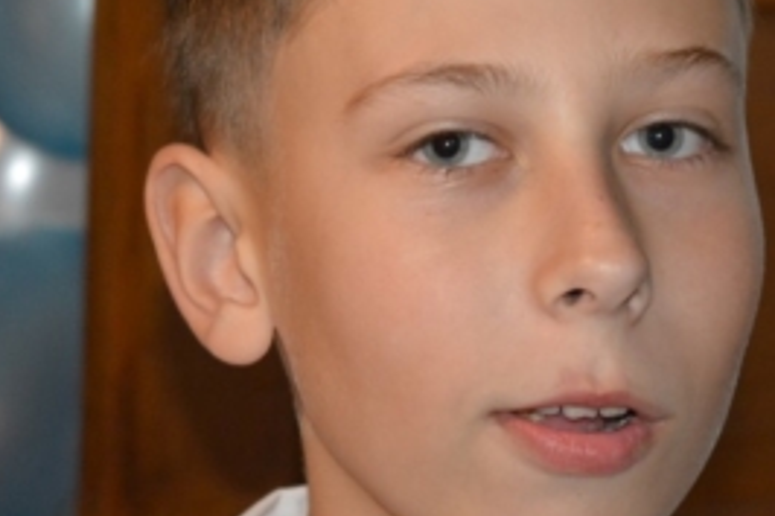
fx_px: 3333
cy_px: 147
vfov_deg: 8.8
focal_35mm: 155
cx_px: 466
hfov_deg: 13.3
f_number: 5.6
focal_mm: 55
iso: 3200
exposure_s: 1/60
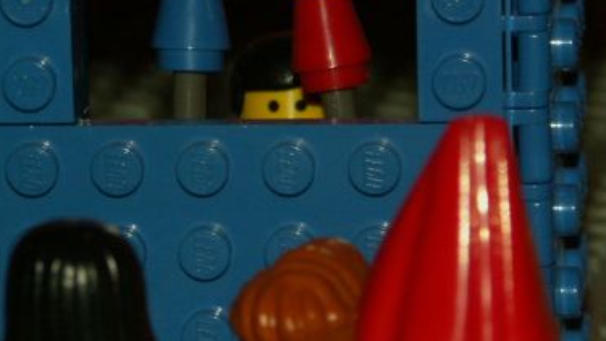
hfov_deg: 5.0
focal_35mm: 428
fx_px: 6878
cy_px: 192
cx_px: 171
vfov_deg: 2.8
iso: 200
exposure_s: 1/125
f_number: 6.3
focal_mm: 36.71
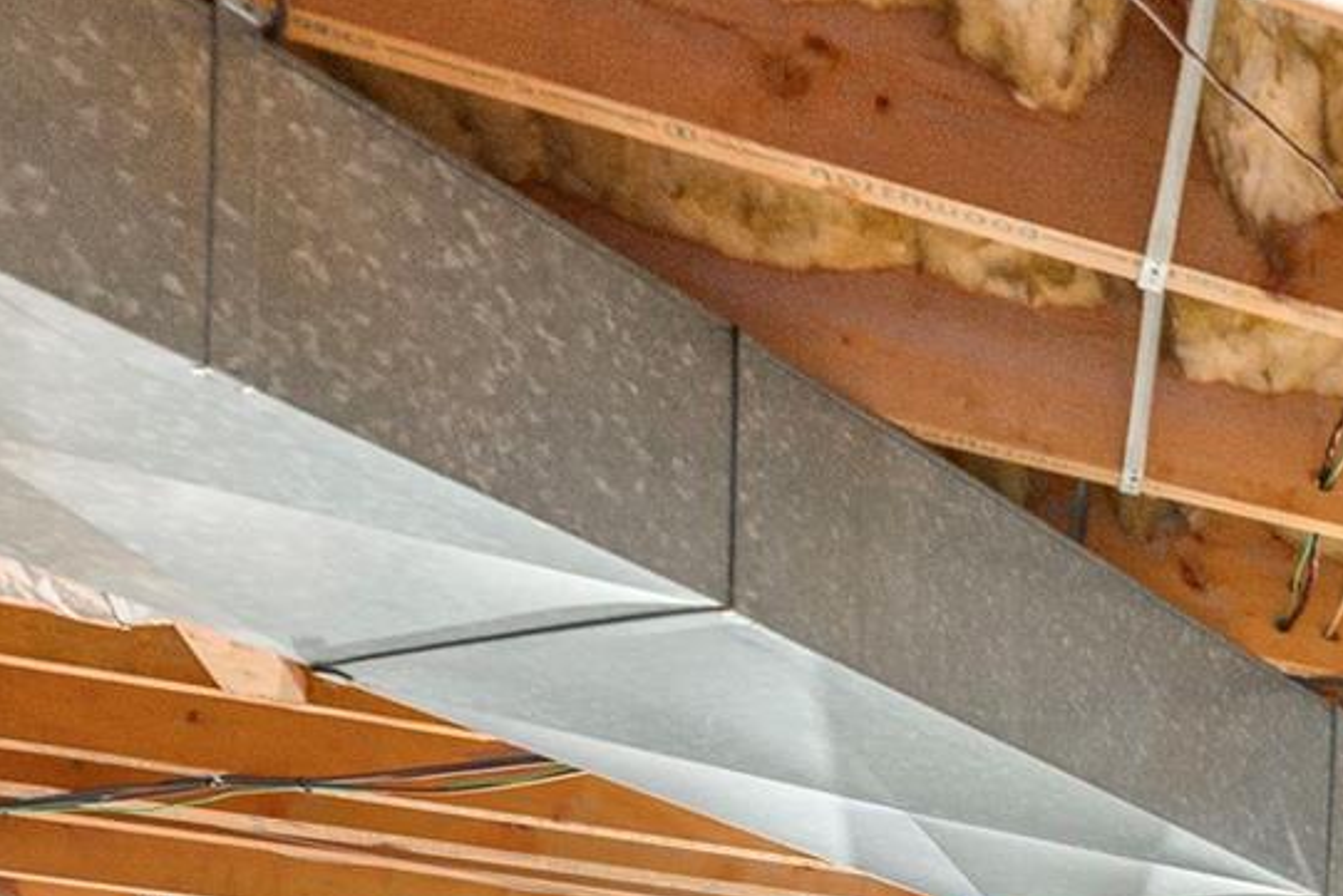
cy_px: 1516
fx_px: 1978
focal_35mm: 53
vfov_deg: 20.1
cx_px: 2080
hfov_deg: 26.0
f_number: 7.1
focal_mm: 14
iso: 320
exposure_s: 1/80
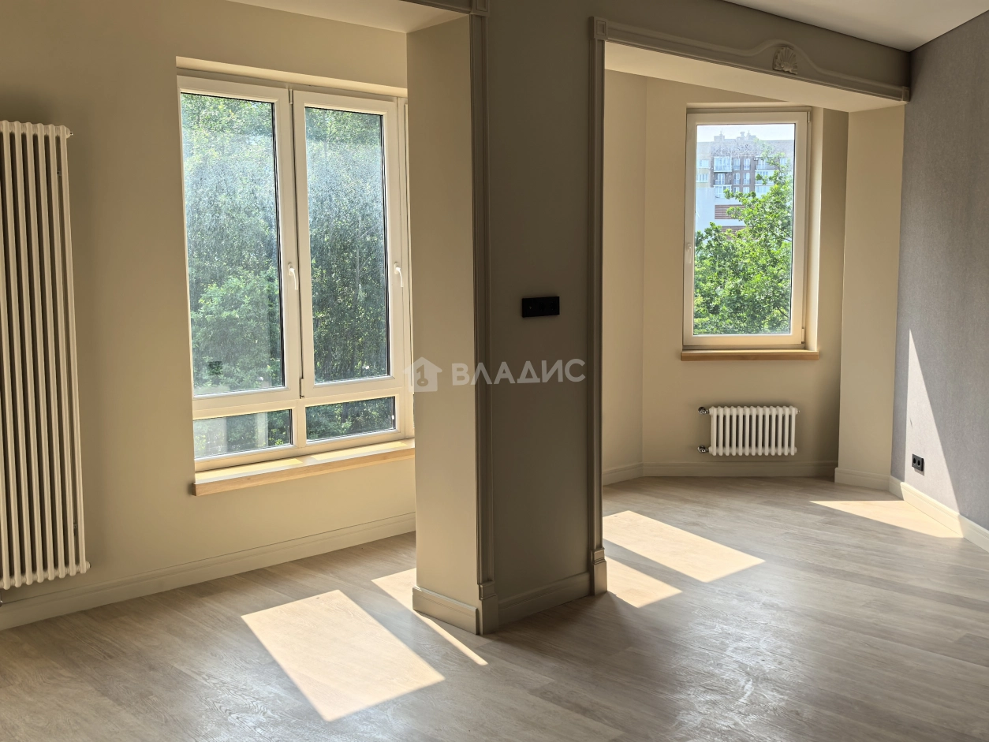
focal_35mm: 35
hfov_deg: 52.6
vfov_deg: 40.7
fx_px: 1000
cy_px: 371
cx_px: 494
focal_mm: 6.98
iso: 50
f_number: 2
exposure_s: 1/782
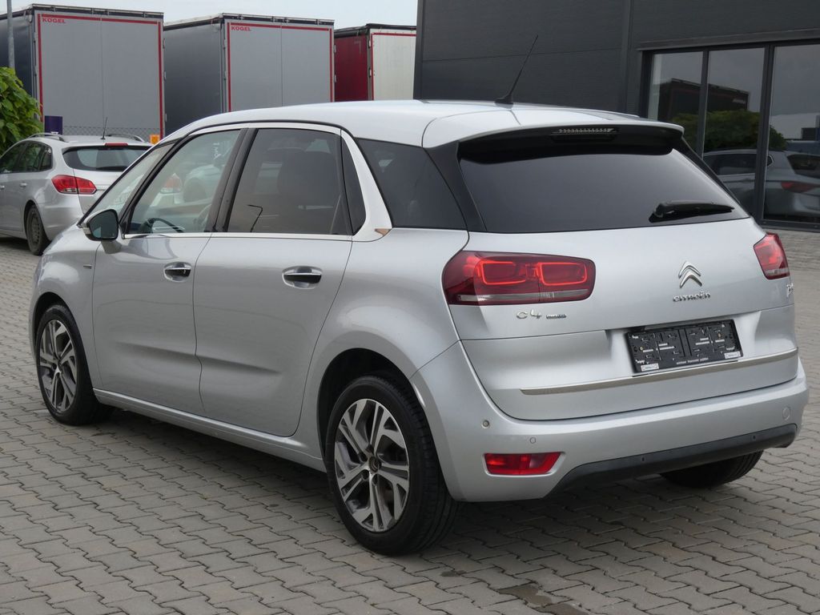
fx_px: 1374
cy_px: 308
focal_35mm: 58
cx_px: 410
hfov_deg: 33.2
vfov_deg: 25.2
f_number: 5.6
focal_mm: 10.4
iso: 80
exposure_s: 1/160
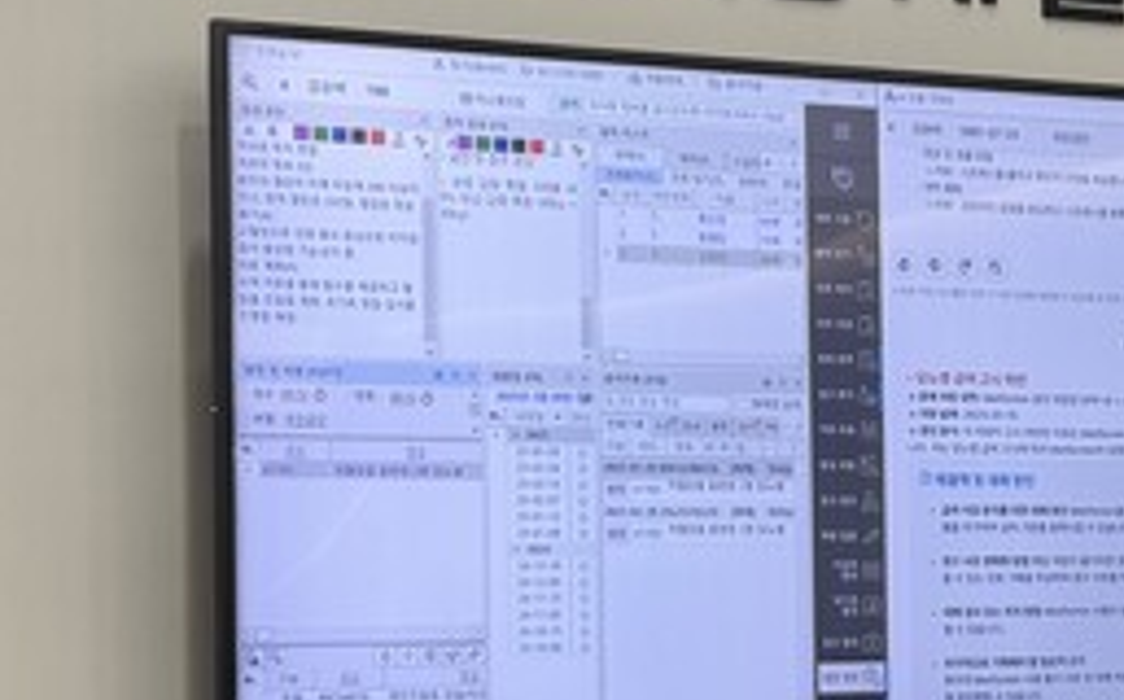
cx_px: 1050
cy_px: 494
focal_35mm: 119
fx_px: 3641
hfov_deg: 17.2
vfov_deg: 11.0
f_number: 1.78
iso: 64
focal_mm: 6.76
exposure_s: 1/60
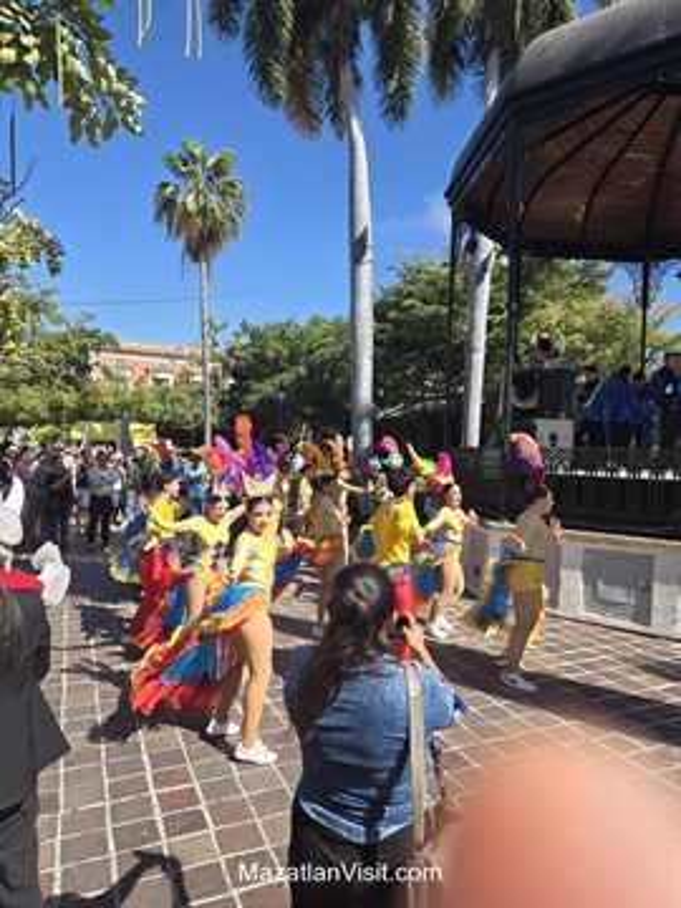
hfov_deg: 58.9
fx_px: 603
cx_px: 340
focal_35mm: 23
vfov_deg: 73.9
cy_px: 454
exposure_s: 1/1132
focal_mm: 5.4
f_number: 1.8
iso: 25
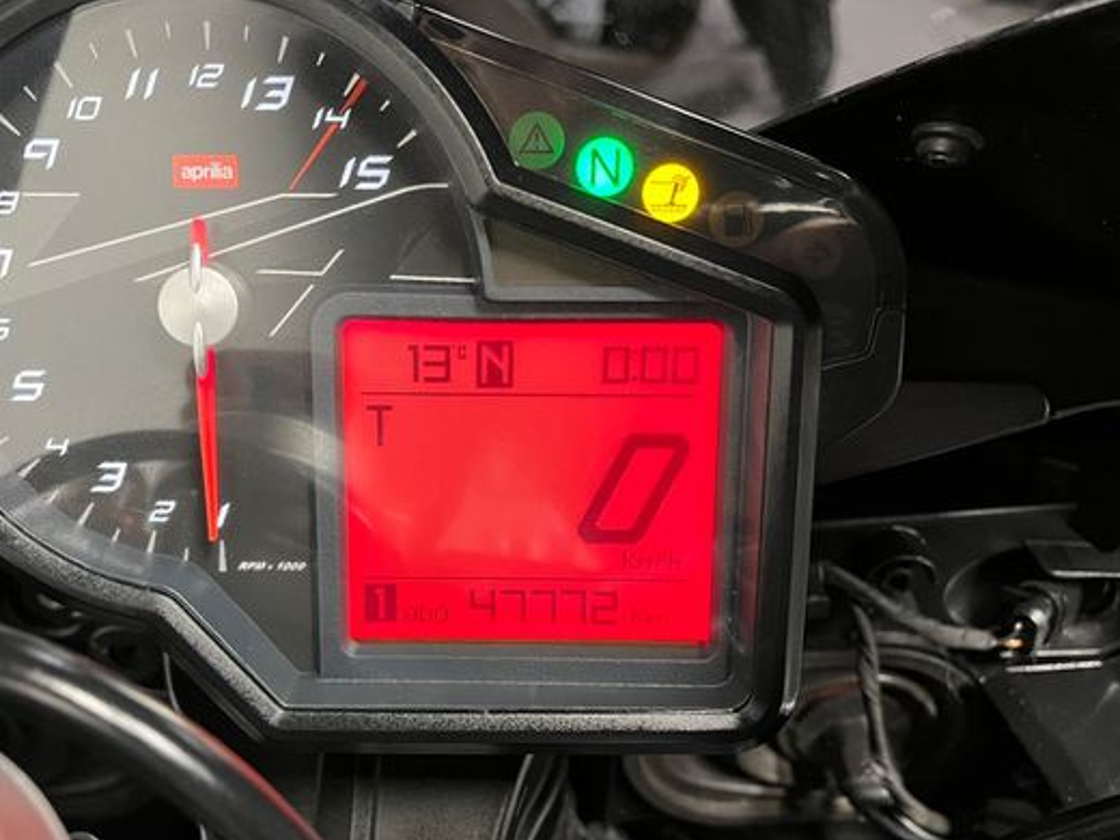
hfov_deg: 56.6
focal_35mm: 32
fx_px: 1035
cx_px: 482
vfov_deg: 44.0
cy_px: 480
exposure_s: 1/36
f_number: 1.6
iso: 500
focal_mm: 5.1
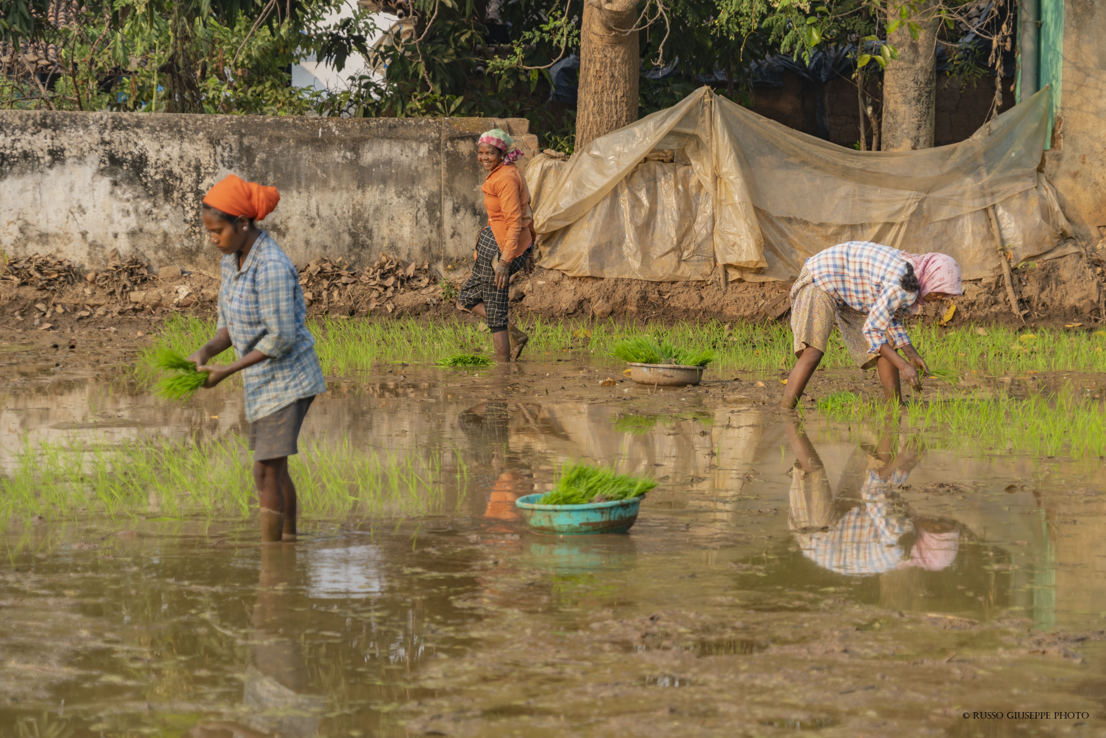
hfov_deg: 14.8
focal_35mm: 139
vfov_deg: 9.9
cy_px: 369
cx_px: 553
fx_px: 4270
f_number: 6.3
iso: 100
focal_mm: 139
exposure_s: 1/160
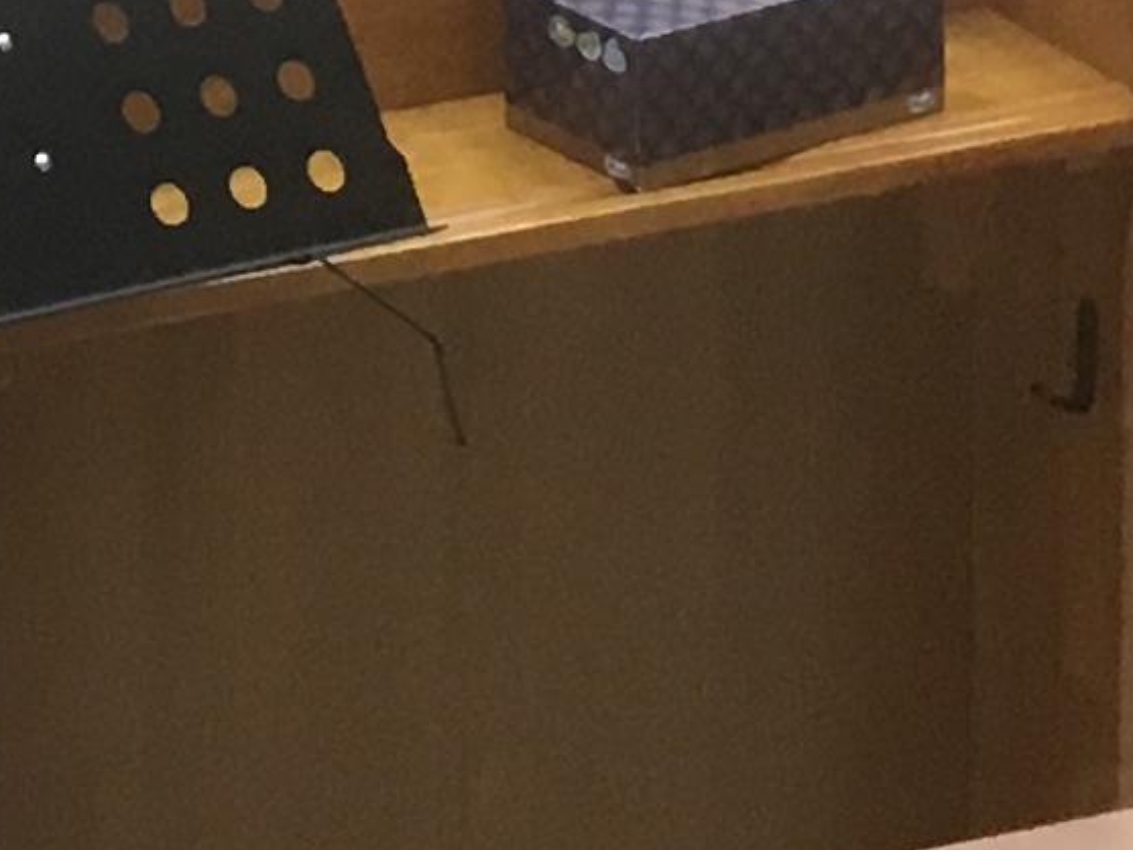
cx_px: -1100
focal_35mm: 210
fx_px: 6875
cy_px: -1783
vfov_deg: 6.4
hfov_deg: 8.9
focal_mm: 4.15
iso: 80
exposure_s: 1/30
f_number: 2.2
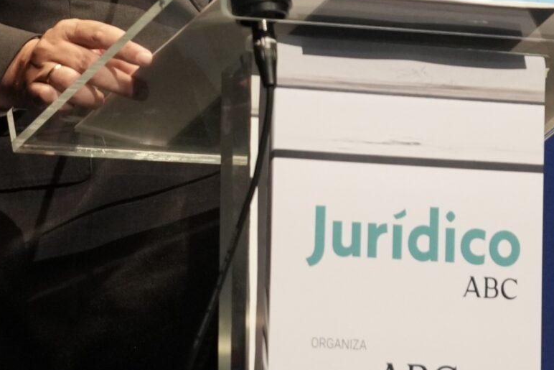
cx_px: 369
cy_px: -167
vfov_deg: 3.9
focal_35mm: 348
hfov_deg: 5.9
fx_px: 5356
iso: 2000
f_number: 2.8
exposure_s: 1/160
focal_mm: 70
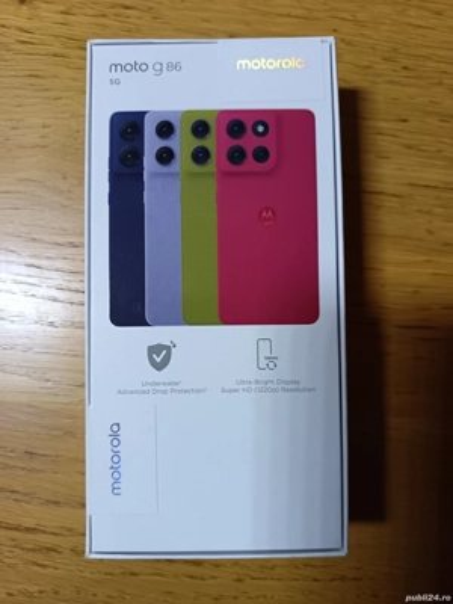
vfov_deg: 71.6
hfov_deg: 56.8
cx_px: 226
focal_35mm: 24
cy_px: 302
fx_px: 419
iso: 1048
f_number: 1.75
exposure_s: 1/25
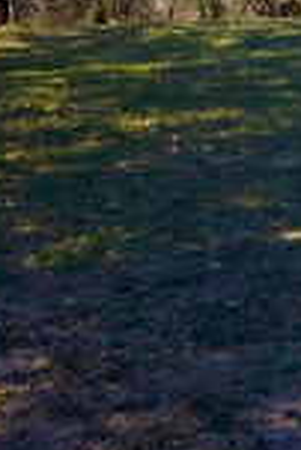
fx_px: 951
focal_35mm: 76
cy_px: -24
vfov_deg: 25.1
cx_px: 292
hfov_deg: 17.6
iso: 200
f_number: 8
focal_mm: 12
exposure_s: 1/800
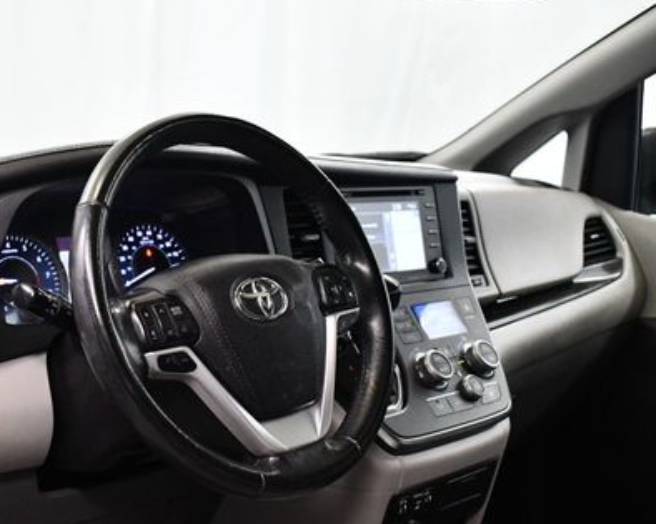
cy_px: 323
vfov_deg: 27.5
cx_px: 163
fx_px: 1068
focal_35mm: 55
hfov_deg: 33.5
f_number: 3.5
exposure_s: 1/125
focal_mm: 18
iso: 3200
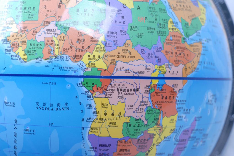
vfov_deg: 18.2
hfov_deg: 27.0
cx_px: 117
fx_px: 488
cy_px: 78
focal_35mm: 75
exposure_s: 1/100
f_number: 5.6
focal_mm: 50
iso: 100
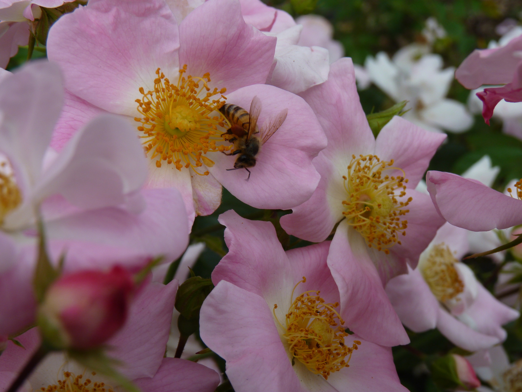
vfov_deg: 23.3
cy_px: 196
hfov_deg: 30.7
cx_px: 261
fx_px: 950
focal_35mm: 63
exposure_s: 1/250
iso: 80
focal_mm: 11.1
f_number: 4.5
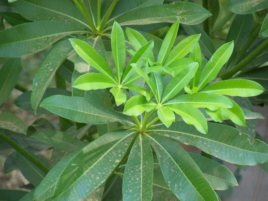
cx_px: 134
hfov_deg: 8.0
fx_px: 1912
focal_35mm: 247
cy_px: 100
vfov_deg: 6.0
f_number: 4.4
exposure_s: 1/80
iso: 200
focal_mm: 43.8
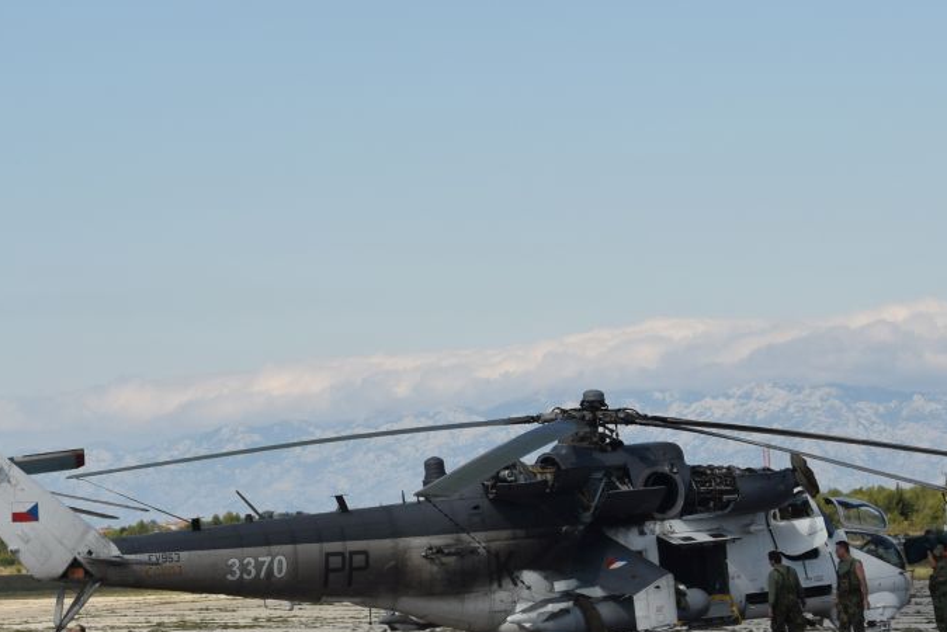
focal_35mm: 178
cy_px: 251
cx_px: 105
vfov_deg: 7.7
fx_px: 4684
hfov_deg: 11.5
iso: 100
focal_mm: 50
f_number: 9
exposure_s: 1/320
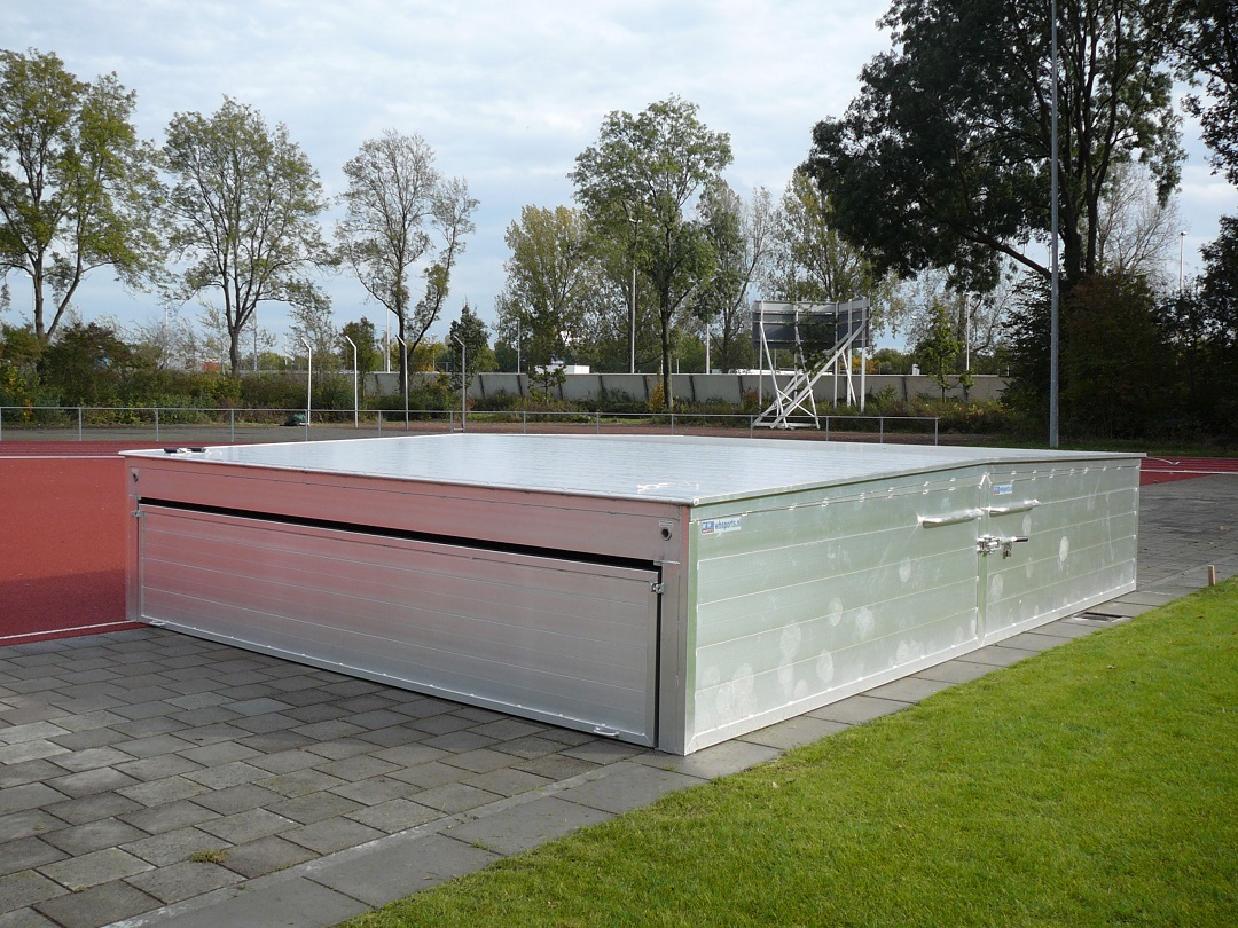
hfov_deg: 52.6
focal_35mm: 35
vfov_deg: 40.7
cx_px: 619
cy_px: 464
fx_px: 1252
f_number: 2.8
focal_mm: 5.2
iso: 80
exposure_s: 1/640
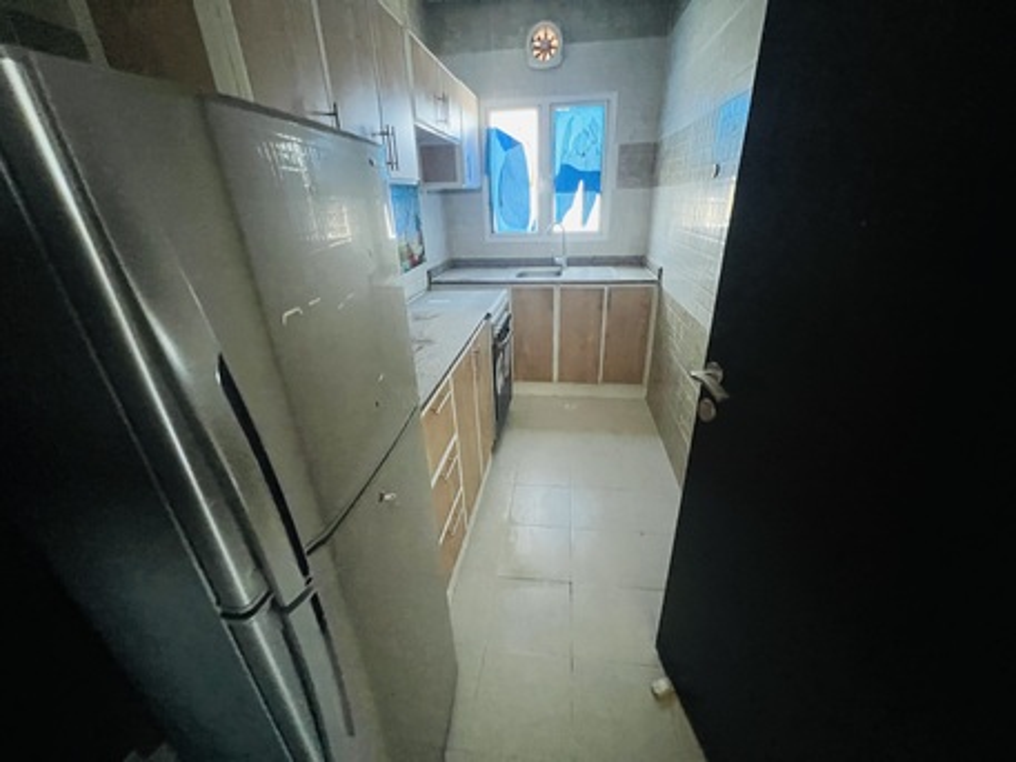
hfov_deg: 106.2
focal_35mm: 13
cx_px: 508
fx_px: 382
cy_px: 381
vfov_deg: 89.9
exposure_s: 1/39
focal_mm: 1.57
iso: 1250
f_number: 1.8
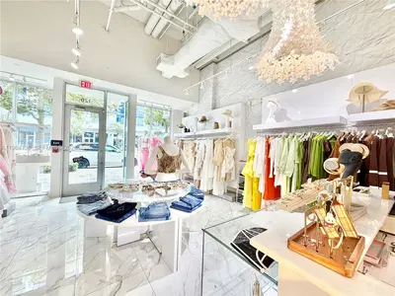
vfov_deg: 85.7
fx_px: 160
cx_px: 198
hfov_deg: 102.1
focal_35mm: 14
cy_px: 148
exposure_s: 1/120
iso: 125
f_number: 2.2
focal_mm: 2.22
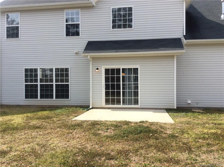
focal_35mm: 32
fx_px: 207
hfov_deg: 56.9
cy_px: 84
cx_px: 112
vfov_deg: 44.0
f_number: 2.4
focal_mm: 3.3
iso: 32
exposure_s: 1/657
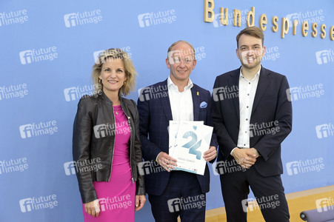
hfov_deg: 36.3
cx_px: 167
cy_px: 111
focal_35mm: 55
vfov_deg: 24.6
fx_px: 510
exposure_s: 1/400
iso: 4000
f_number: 5.6
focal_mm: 55
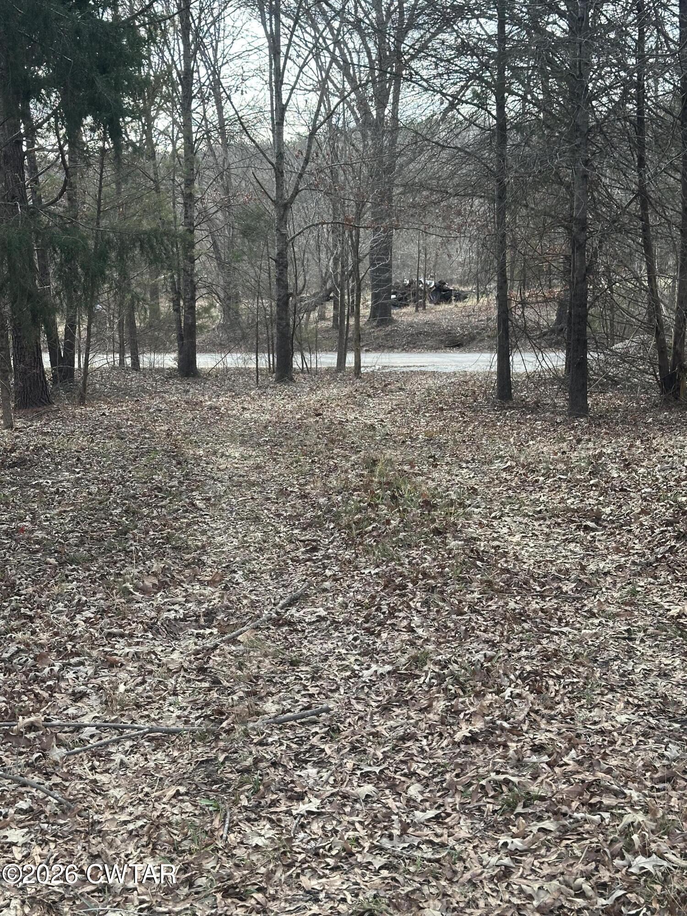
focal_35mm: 48
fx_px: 1270
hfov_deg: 30.3
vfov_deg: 39.7
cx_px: 344
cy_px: 458
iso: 64
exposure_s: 1/484
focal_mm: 6.86
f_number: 1.78
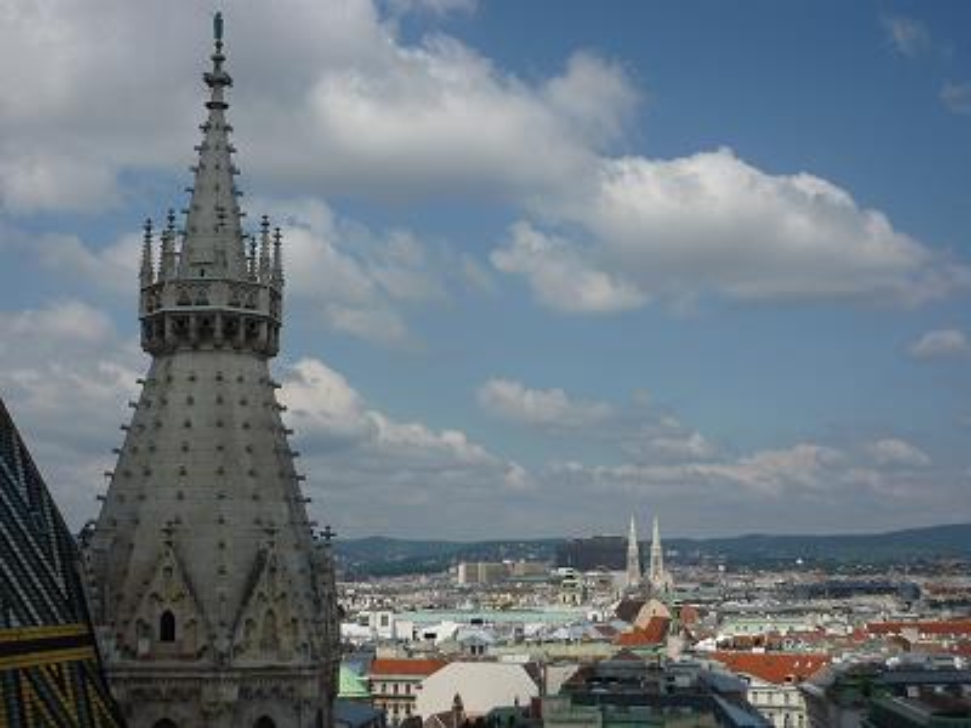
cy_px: 364
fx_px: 1318
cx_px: 486
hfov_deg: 40.4
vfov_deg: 30.9
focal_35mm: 47
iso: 100
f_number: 9
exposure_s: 1/400
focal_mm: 7.8
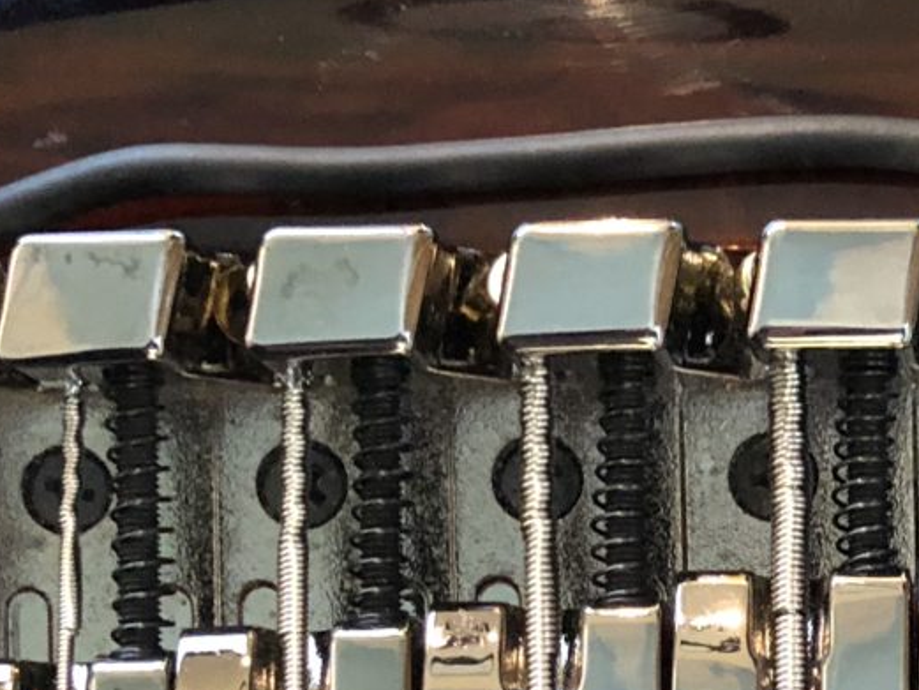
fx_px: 2921
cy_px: 829
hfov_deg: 17.1
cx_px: 1104
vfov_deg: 13.1
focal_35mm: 110
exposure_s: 1/4
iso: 100
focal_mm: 3.99
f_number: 1.8
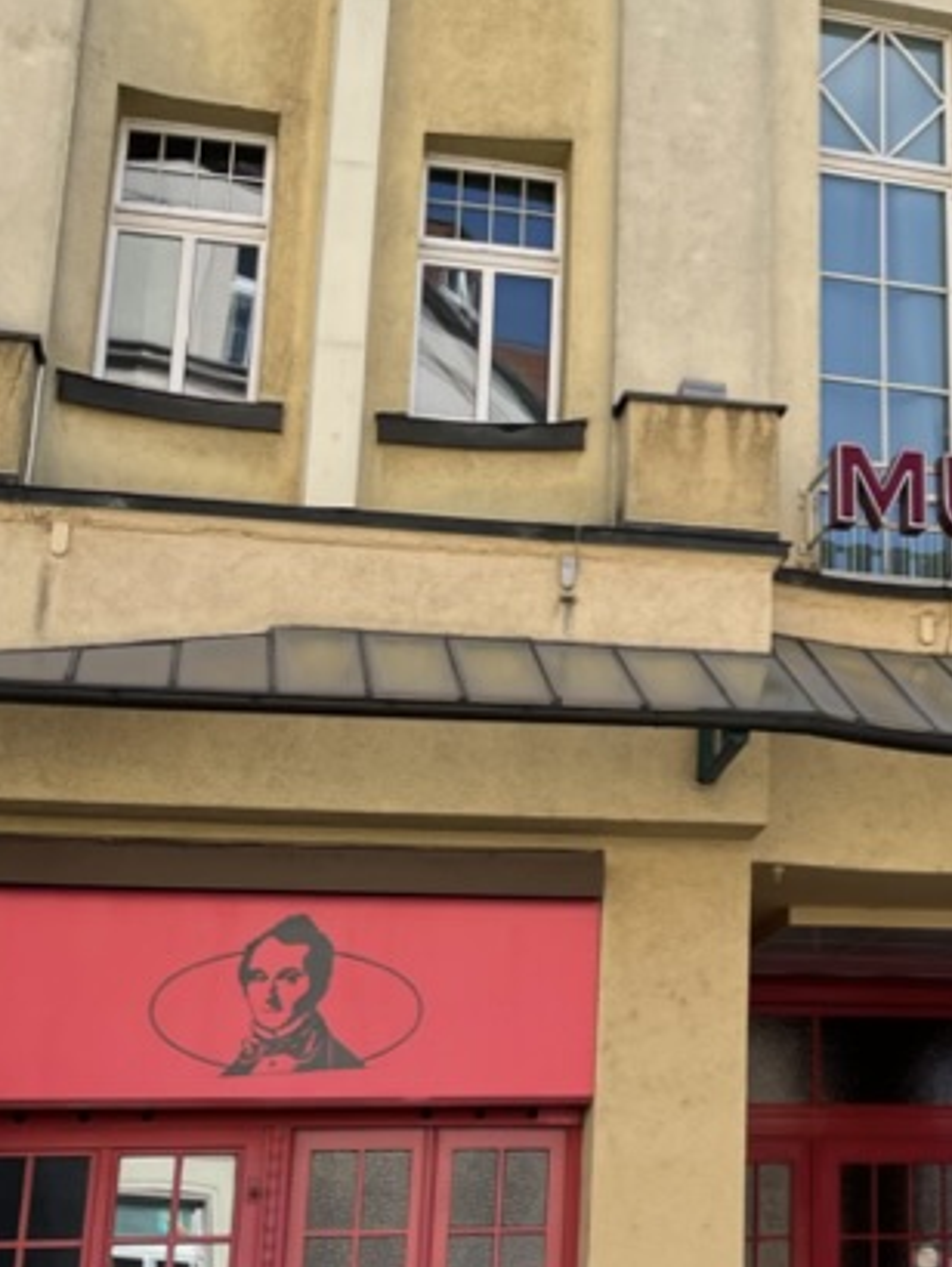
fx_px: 2381
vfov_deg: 29.7
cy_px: 482
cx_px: 1009
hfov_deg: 21.6
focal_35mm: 65
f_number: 1.6
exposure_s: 1/1401
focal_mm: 4.2
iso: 32
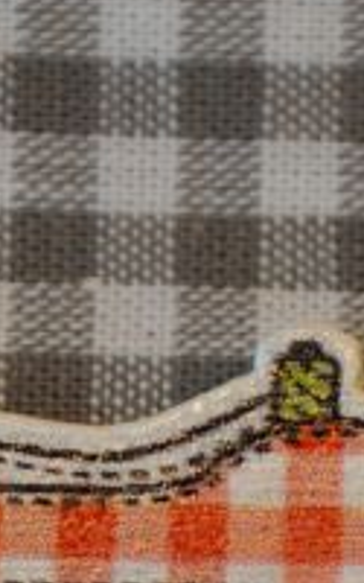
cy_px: 640
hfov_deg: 3.9
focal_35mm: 336
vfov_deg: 6.2
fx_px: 5334
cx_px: 250
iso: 800
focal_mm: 55
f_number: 5.6
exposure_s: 1/40
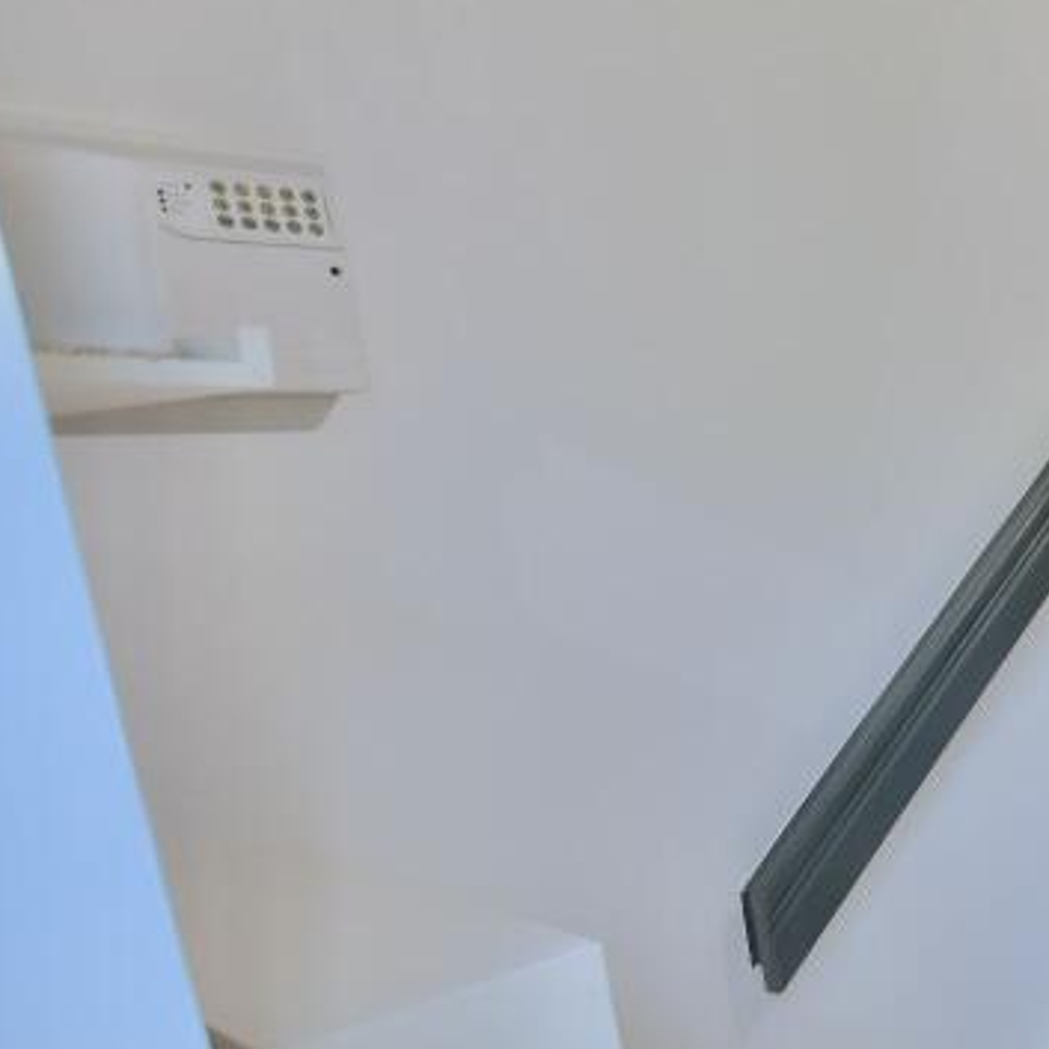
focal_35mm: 37
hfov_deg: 30.4
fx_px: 1269
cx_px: 1489
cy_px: 712
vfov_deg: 44.2
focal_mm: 10
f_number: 3.5
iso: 50
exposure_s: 1/15
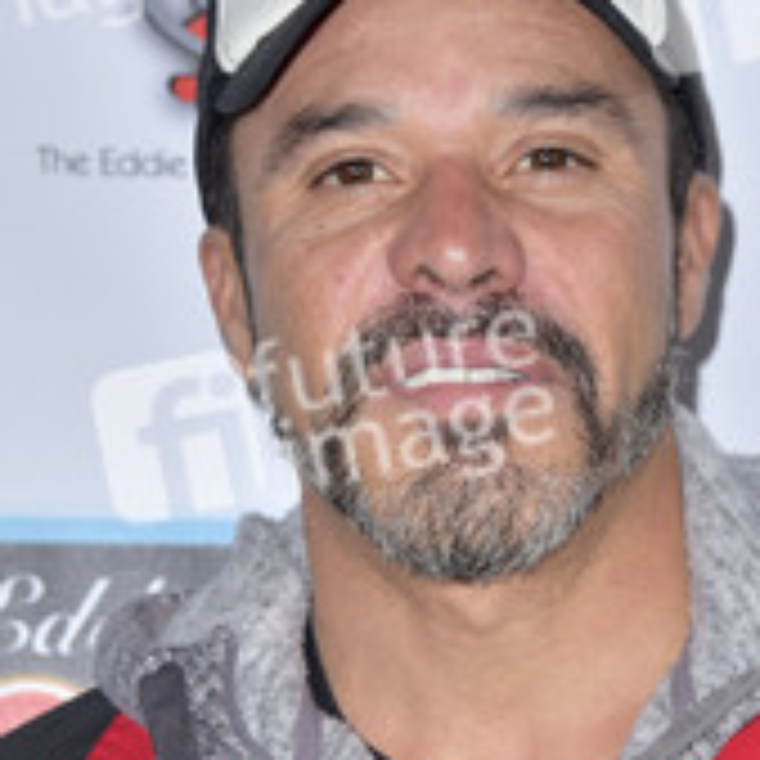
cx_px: 456
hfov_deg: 6.4
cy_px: 643
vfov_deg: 6.4
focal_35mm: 272
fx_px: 6756
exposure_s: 1/250
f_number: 7.1
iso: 320
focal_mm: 135
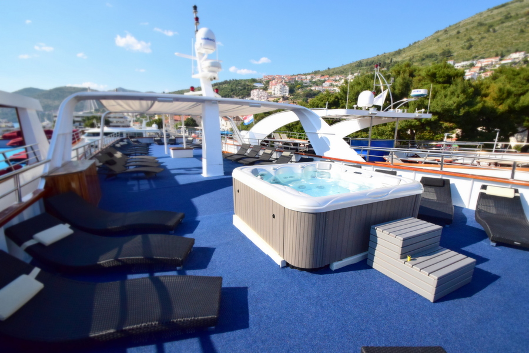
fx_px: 220
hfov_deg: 100.4
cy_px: 176
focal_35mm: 15
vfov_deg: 77.3
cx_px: 264
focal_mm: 10
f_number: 9
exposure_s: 1/2500
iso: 1600
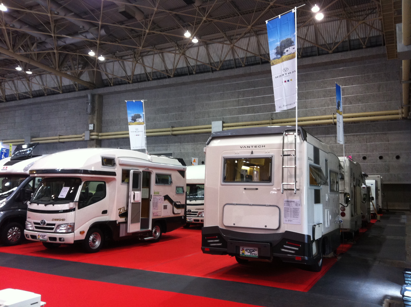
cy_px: 154
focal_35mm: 35
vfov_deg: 40.6
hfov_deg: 52.7
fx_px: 415
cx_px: 206
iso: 125
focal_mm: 3.85
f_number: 2.8
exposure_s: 1/15
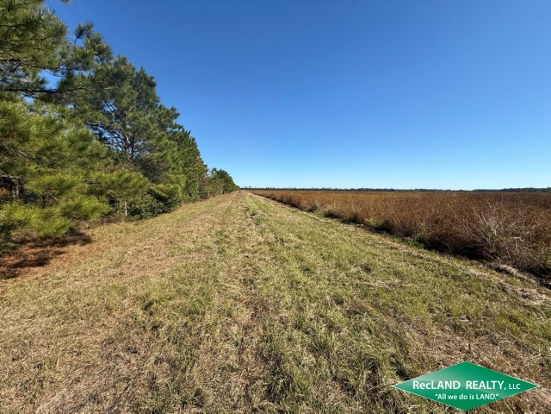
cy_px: 207
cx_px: 276
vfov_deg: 85.7
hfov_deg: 102.1
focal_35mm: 14
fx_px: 223
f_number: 2.2
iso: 50
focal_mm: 2.22
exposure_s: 1/2024
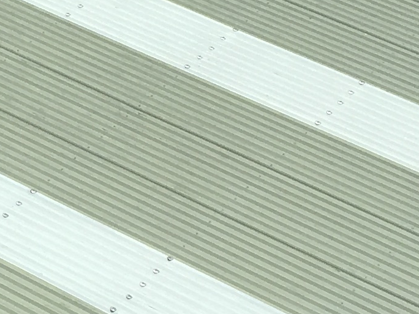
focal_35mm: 171
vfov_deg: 8.7
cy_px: 195
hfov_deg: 11.0
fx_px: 2070
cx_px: -273
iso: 25
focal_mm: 4.15
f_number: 2.2
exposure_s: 1/2481
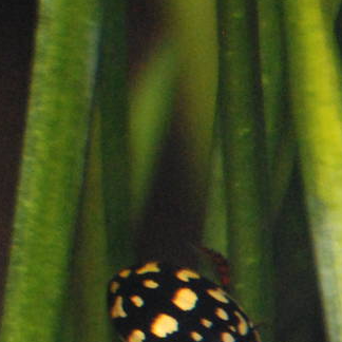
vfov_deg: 0.9
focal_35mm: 1888
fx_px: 21104
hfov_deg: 0.9
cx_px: 281
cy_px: 307
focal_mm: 300
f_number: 5.6
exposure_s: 1/160
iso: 1600
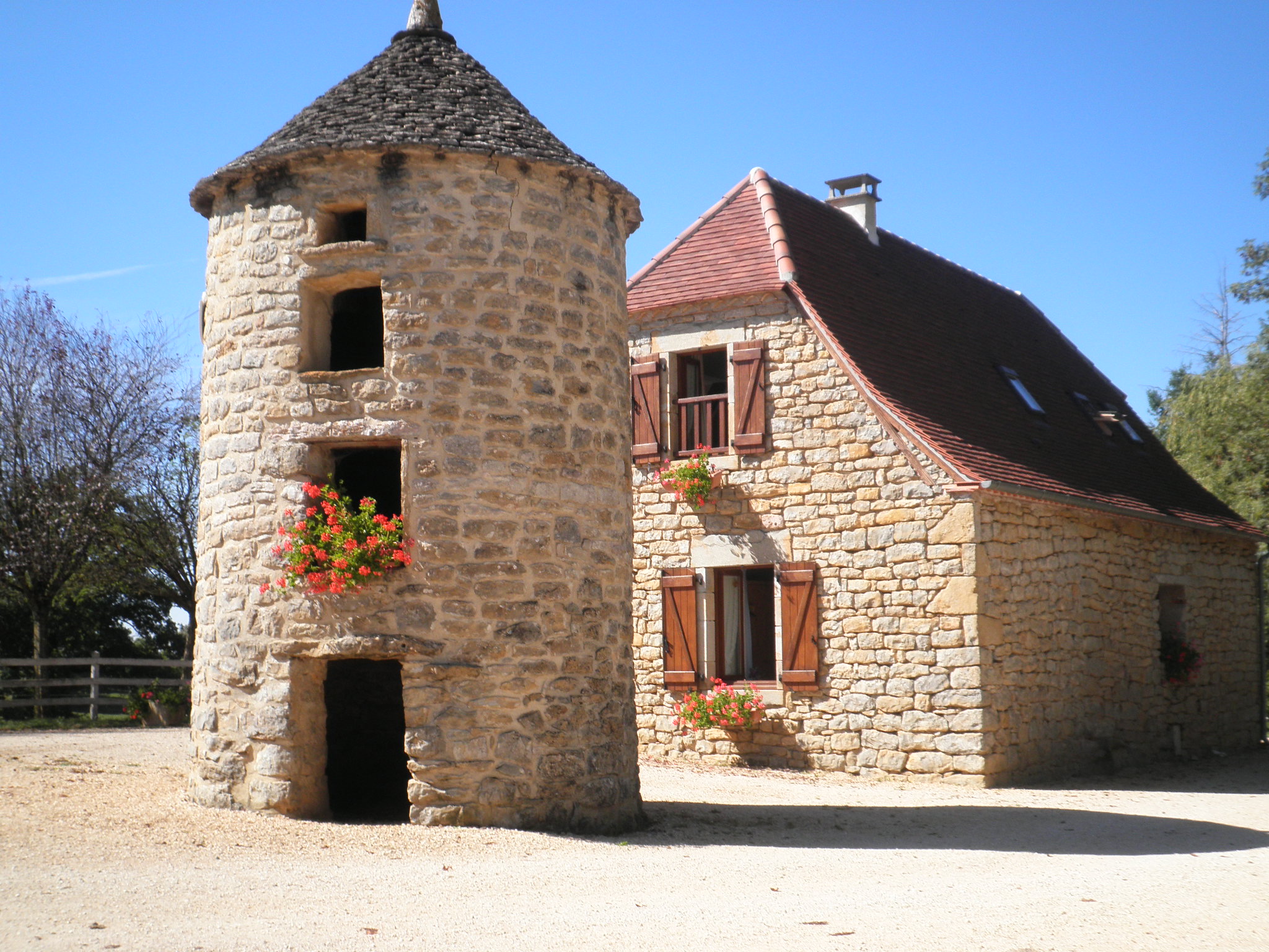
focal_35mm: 43
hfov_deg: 43.9
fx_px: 1576
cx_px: 634
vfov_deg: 33.6
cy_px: 476
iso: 80
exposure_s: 1/80
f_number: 10.1
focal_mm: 7.6
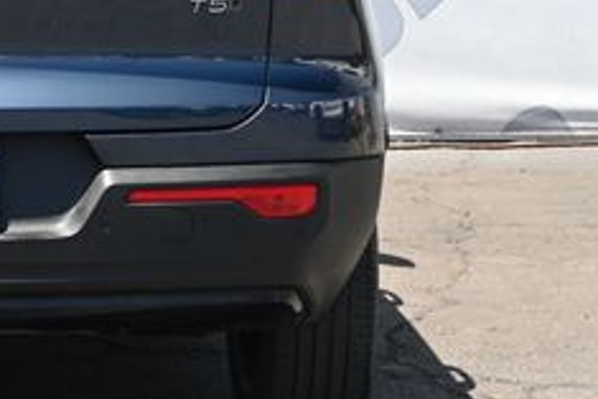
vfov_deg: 7.5
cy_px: 33
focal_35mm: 183
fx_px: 3048
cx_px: -94
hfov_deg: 11.0
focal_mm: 45
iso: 280
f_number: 6
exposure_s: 1/250
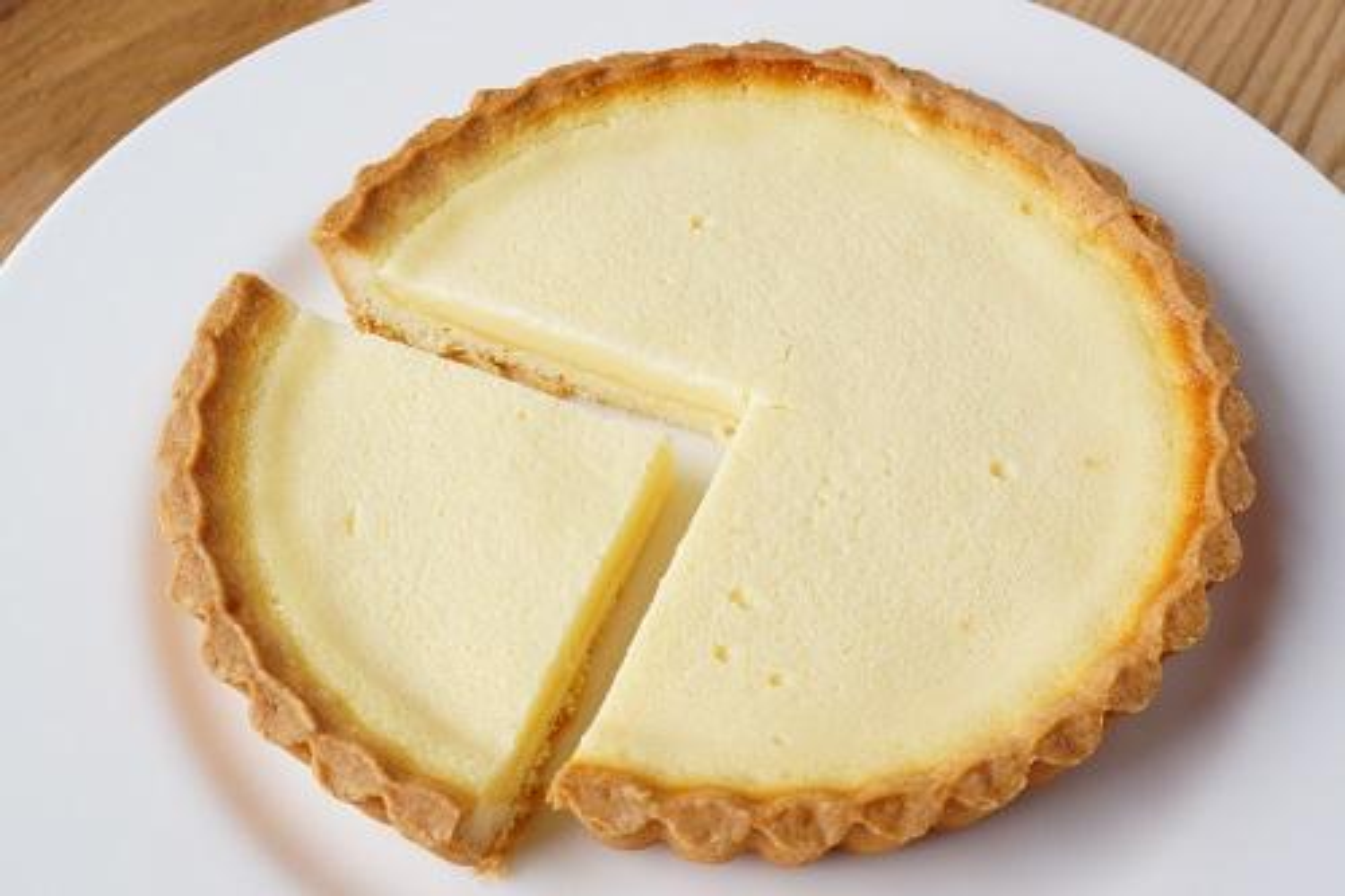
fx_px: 1681
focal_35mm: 45
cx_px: 672
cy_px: 448
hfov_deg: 43.6
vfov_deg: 29.8
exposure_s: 1/100
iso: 200
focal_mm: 30
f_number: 11
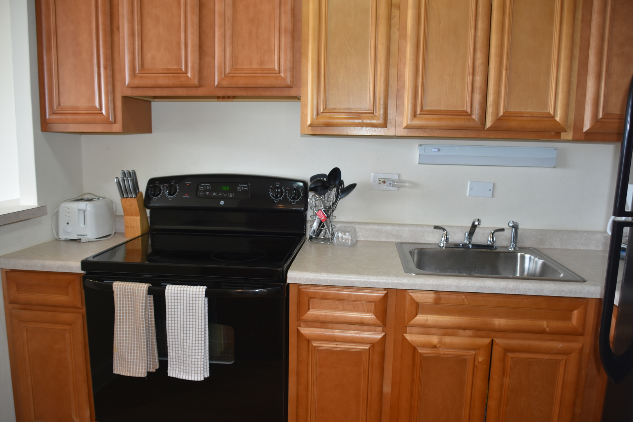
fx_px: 475
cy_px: 211
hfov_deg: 67.4
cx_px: 316
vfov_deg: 47.9
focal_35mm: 27
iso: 400
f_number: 3.5
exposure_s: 1/60
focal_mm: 18
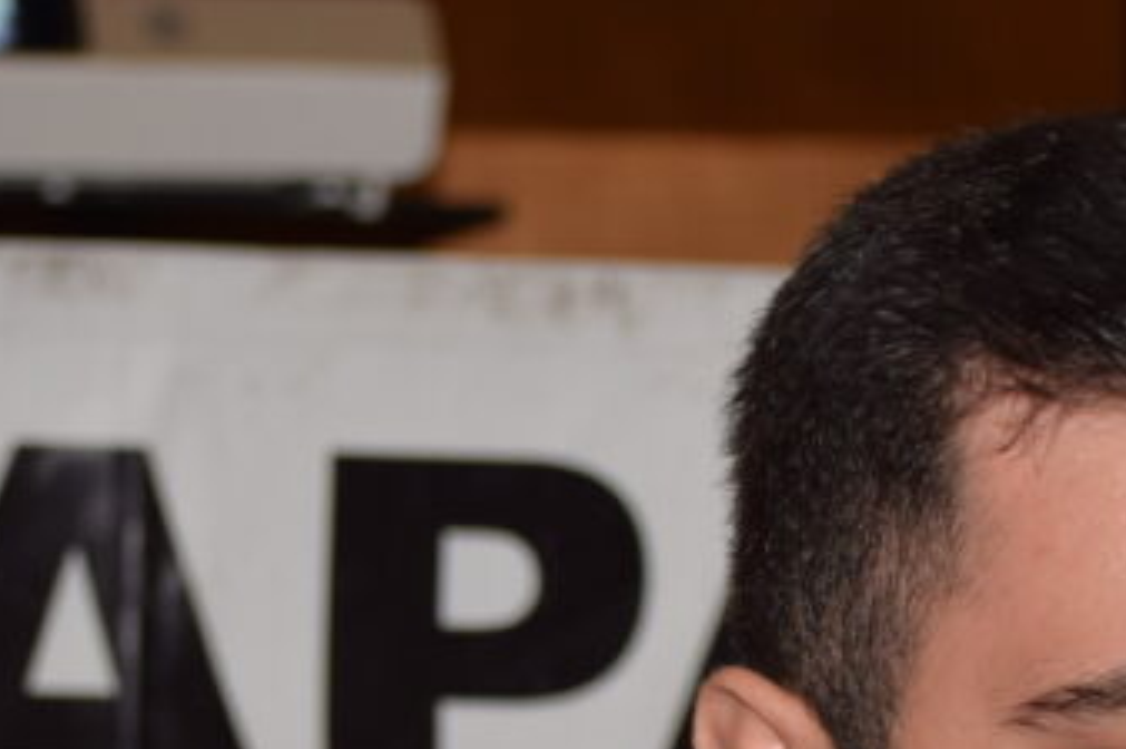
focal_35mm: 365
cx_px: 1022
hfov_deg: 5.6
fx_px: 11405
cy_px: 1267
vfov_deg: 3.7
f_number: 5
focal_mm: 70
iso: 200
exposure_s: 1/80
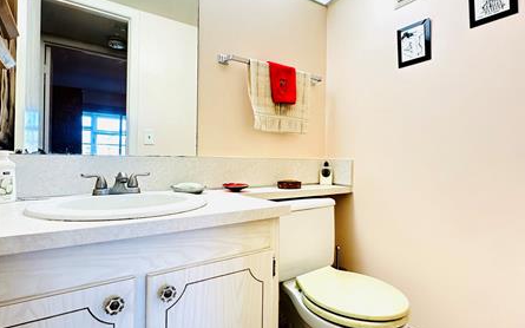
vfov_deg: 59.6
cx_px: 262
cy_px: 158
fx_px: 286
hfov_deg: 85.1
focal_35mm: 20
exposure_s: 1/60
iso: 200
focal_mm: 2.22
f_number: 2.2
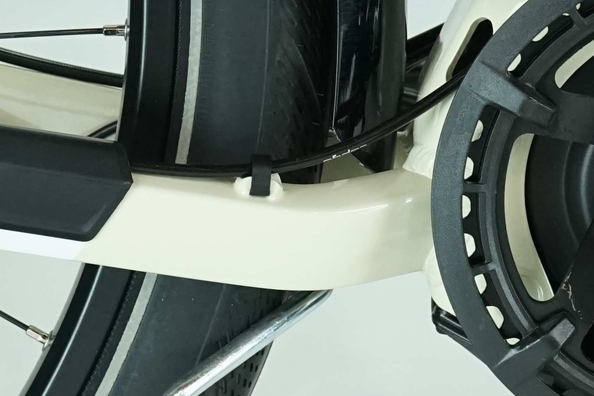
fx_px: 3052
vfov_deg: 7.4
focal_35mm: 185
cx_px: 156
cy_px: 97
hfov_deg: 11.1
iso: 1600
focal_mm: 44
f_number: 5.6
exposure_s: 1/200
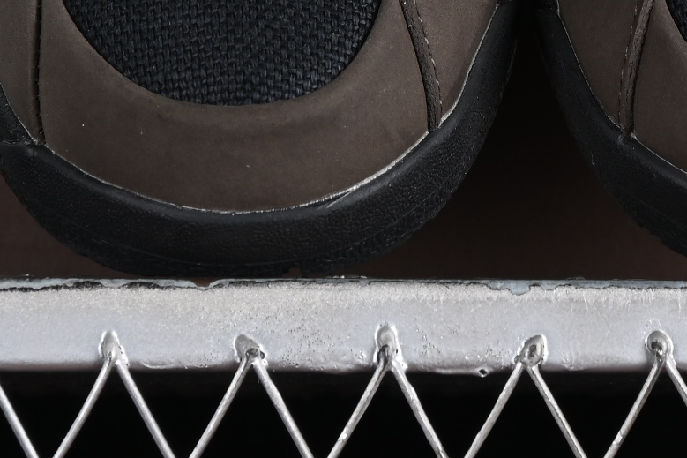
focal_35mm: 268
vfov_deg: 5.1
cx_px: 465
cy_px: -228
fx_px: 5113
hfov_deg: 7.7
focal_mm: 50
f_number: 6.3
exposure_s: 1/50
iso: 160
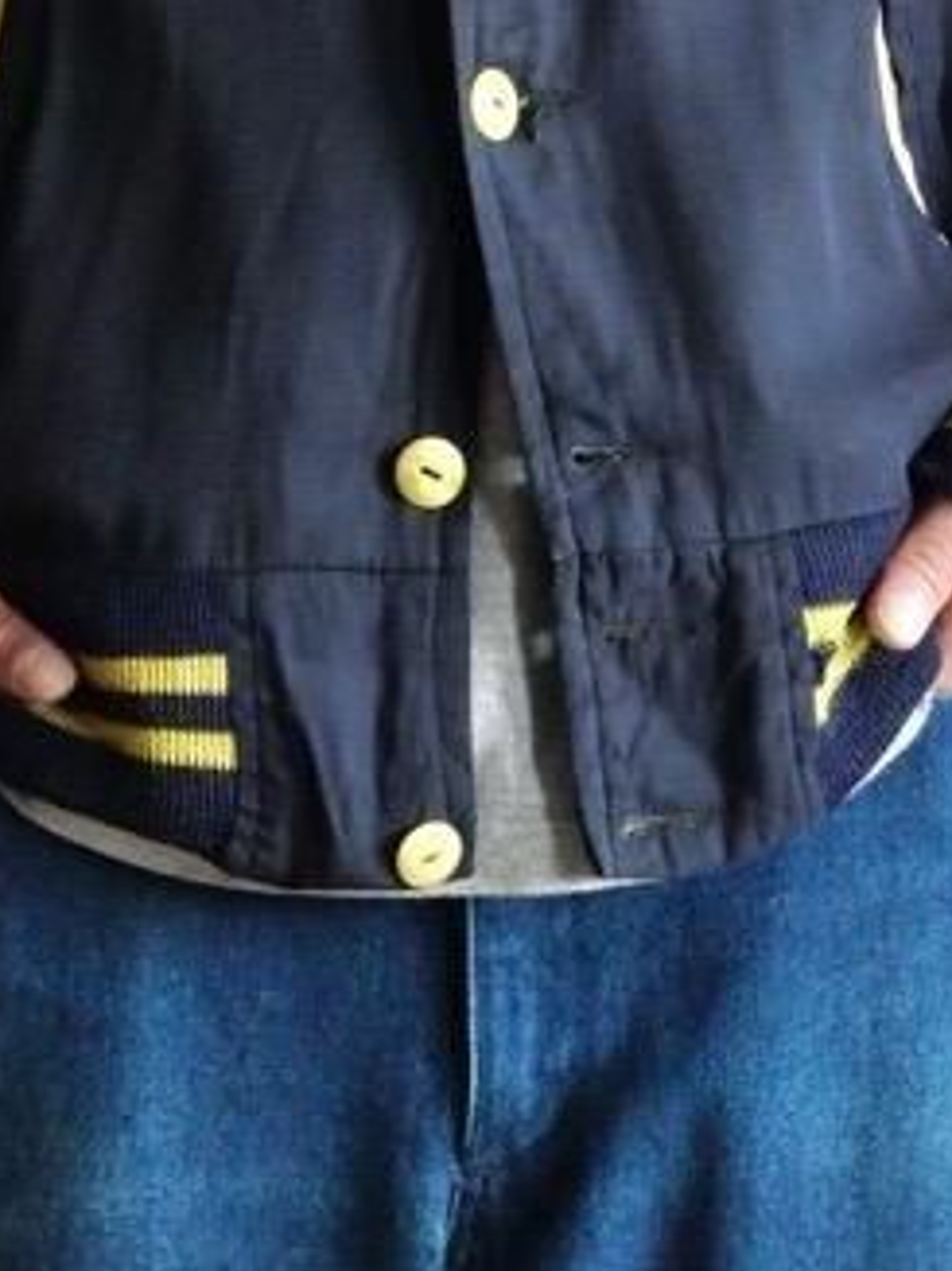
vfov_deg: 8.2
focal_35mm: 240
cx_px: 354
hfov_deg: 6.2
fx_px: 8806
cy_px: -25
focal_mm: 46
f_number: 3.9
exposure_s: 1/25
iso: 3200
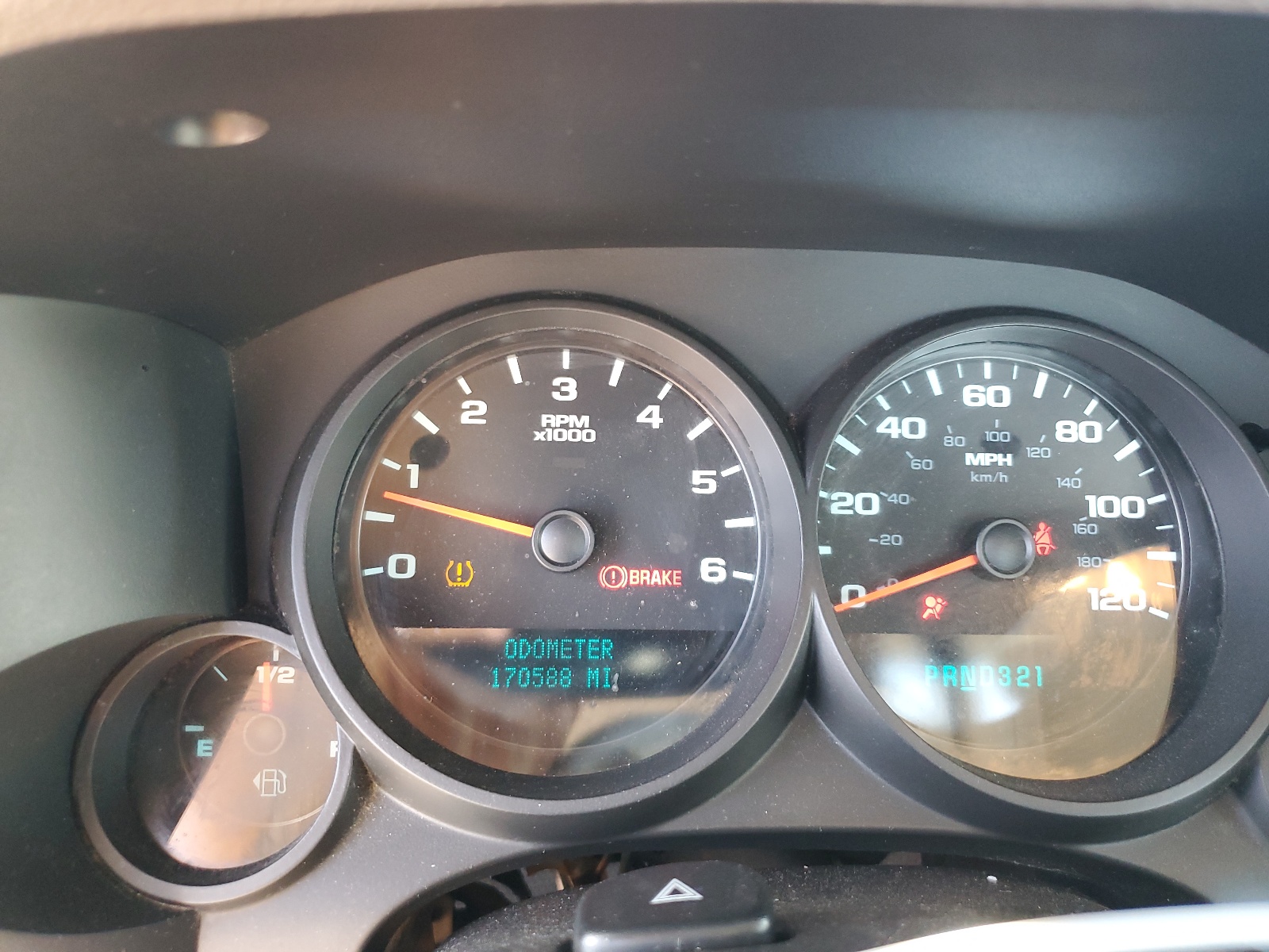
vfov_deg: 53.1
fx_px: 953
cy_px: 476
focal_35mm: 26
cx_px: 634
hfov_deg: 67.3
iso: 201
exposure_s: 1/60.2
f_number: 1.5
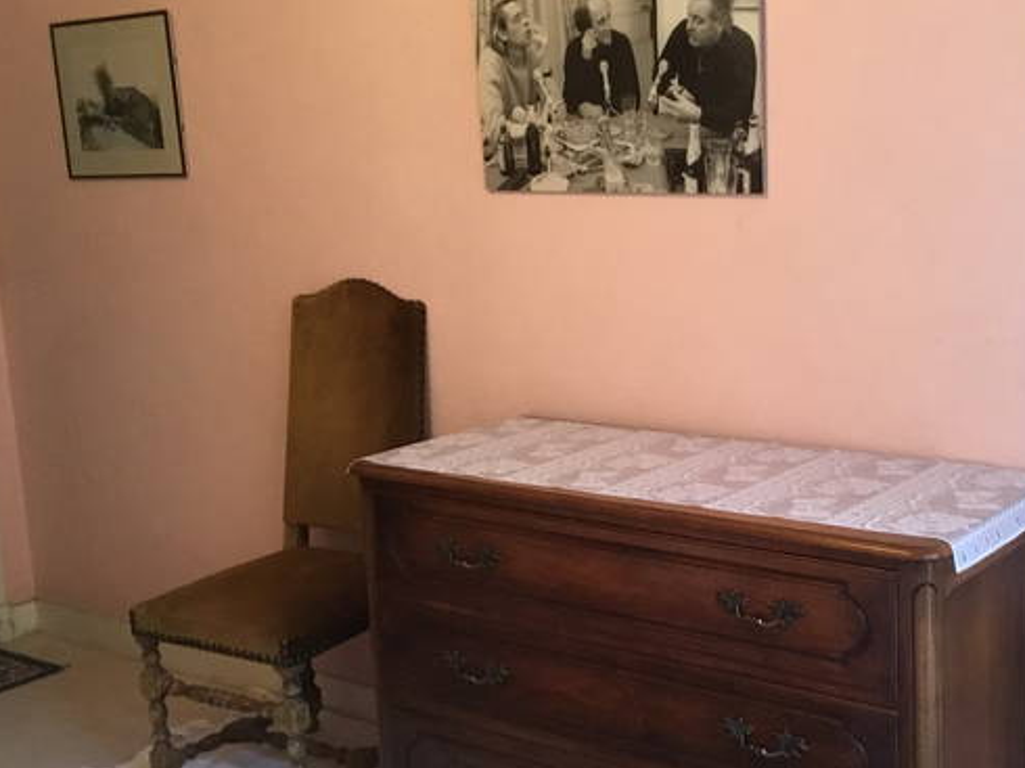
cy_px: 416
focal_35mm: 50
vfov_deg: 29.1
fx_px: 1480
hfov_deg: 37.7
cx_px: 707
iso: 200
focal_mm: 3.3
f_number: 2.4
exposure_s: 1/25
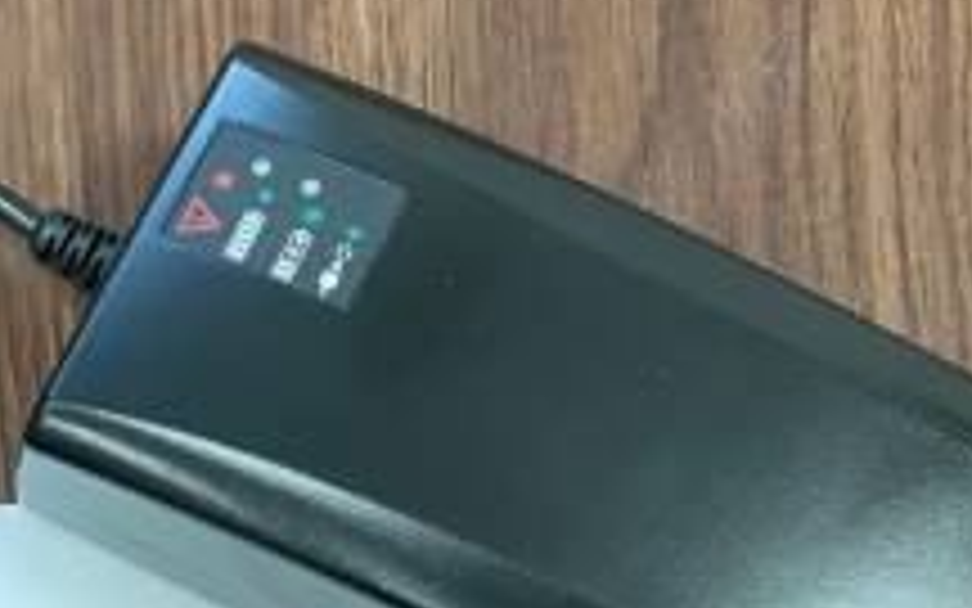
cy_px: 806
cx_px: 9
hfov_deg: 13.8
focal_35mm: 149
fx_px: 3947
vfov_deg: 8.7
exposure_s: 1/71
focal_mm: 6
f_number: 2
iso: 160
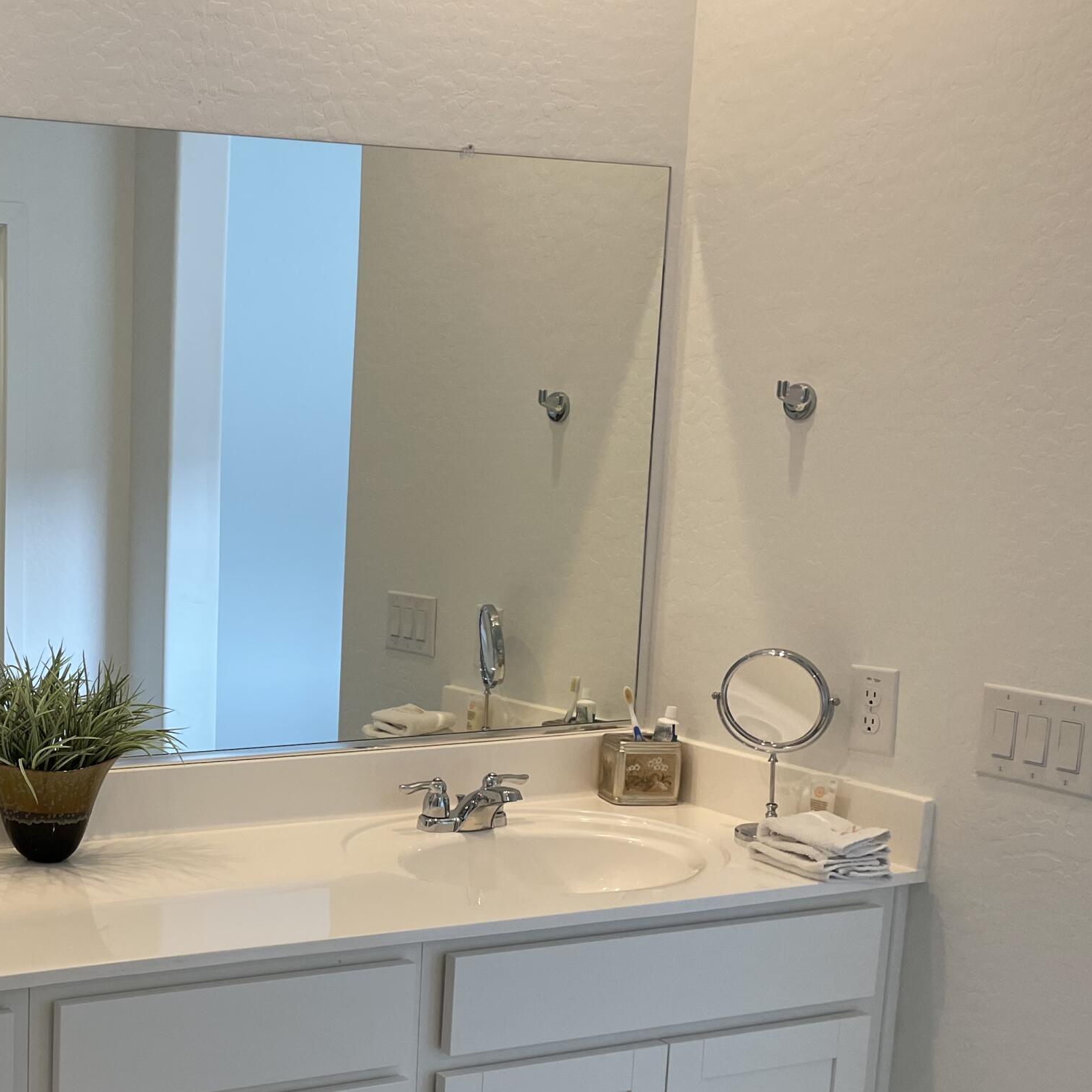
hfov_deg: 34.2
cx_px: 52
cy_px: 692
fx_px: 1642
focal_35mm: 46
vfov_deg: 36.5
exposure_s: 1/120
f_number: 1.6
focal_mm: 4.2
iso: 80
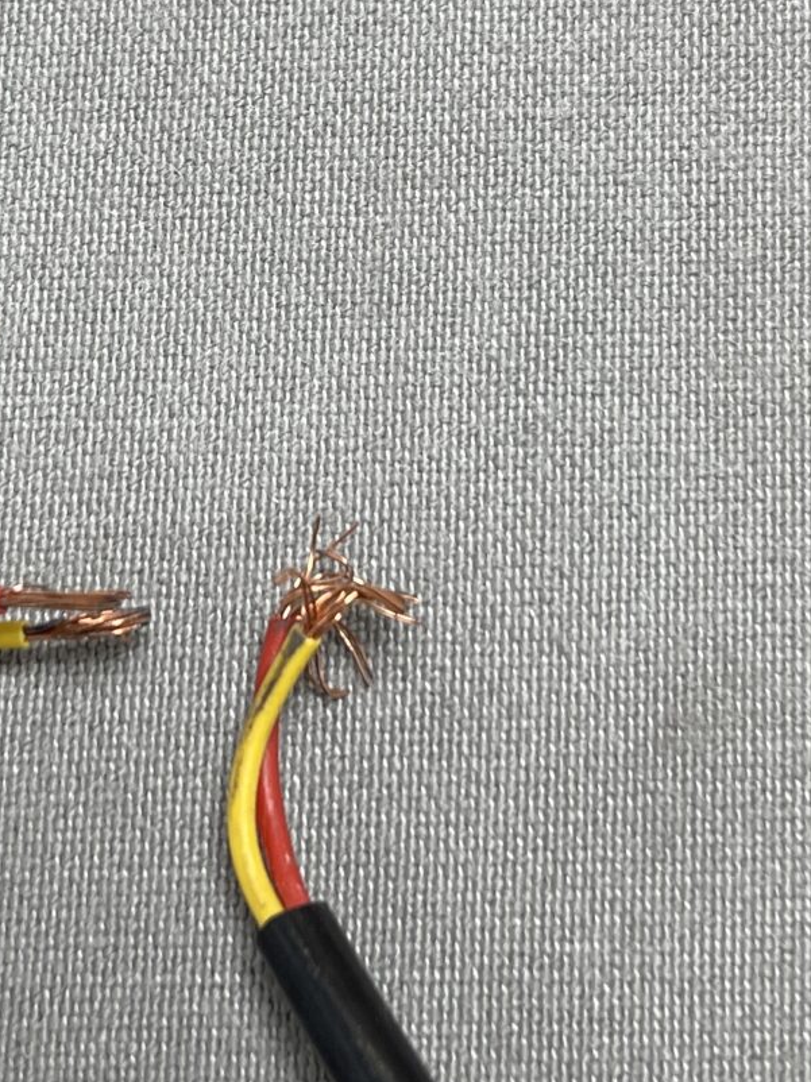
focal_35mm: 83
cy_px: 275
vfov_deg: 23.3
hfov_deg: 17.7
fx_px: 2594
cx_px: 244
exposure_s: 1/100
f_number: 1.6
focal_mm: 5.1
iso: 50
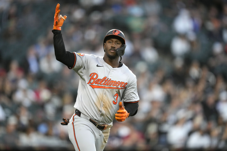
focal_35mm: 400
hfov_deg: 5.2
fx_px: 2522
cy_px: 76
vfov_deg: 3.4
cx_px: 114
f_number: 2.8
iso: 4000
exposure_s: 1/2500
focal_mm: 400
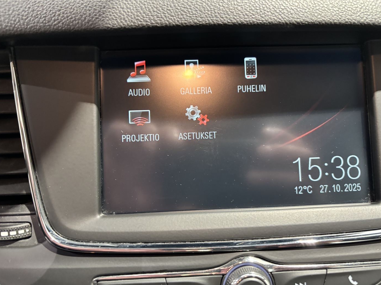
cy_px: 146
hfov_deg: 65.3
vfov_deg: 51.3
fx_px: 297
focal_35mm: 27
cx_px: 195
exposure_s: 1/50
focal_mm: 5.96
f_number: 1.6
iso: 400
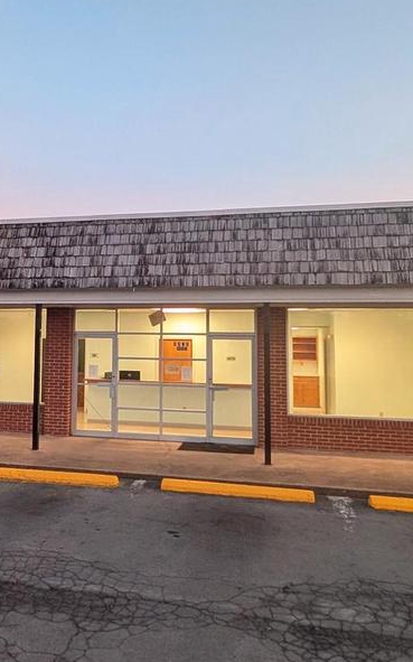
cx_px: 92
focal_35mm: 31
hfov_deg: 39.2
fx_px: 559
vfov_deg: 61.1
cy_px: 293
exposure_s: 1/60
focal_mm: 2.02
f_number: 1.7
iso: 106
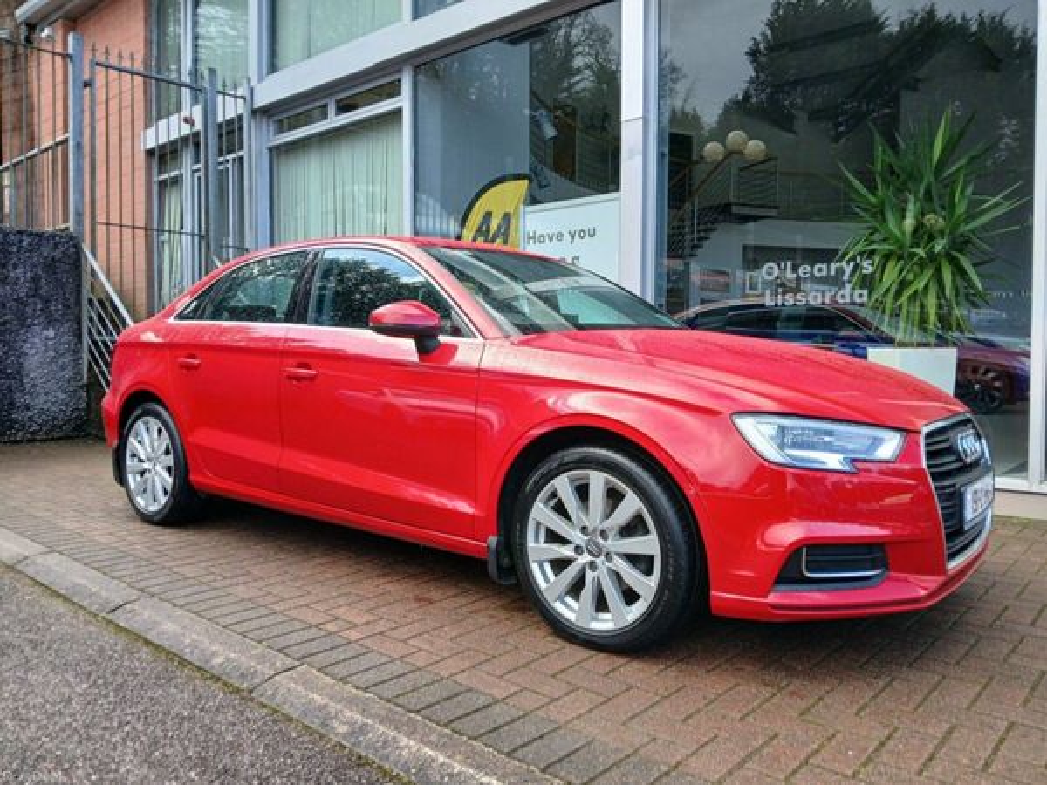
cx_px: 524
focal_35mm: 26
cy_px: 392
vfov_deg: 53.1
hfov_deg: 67.3
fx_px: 786
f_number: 1.8
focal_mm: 3.98
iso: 25
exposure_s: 1/100
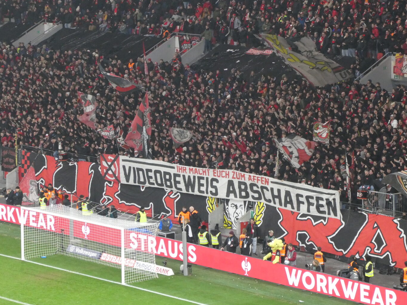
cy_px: 151
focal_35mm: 159
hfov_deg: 12.4
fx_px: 1870
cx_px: 224
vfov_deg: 9.3
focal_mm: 24.2
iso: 640
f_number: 5.3
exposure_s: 1/80
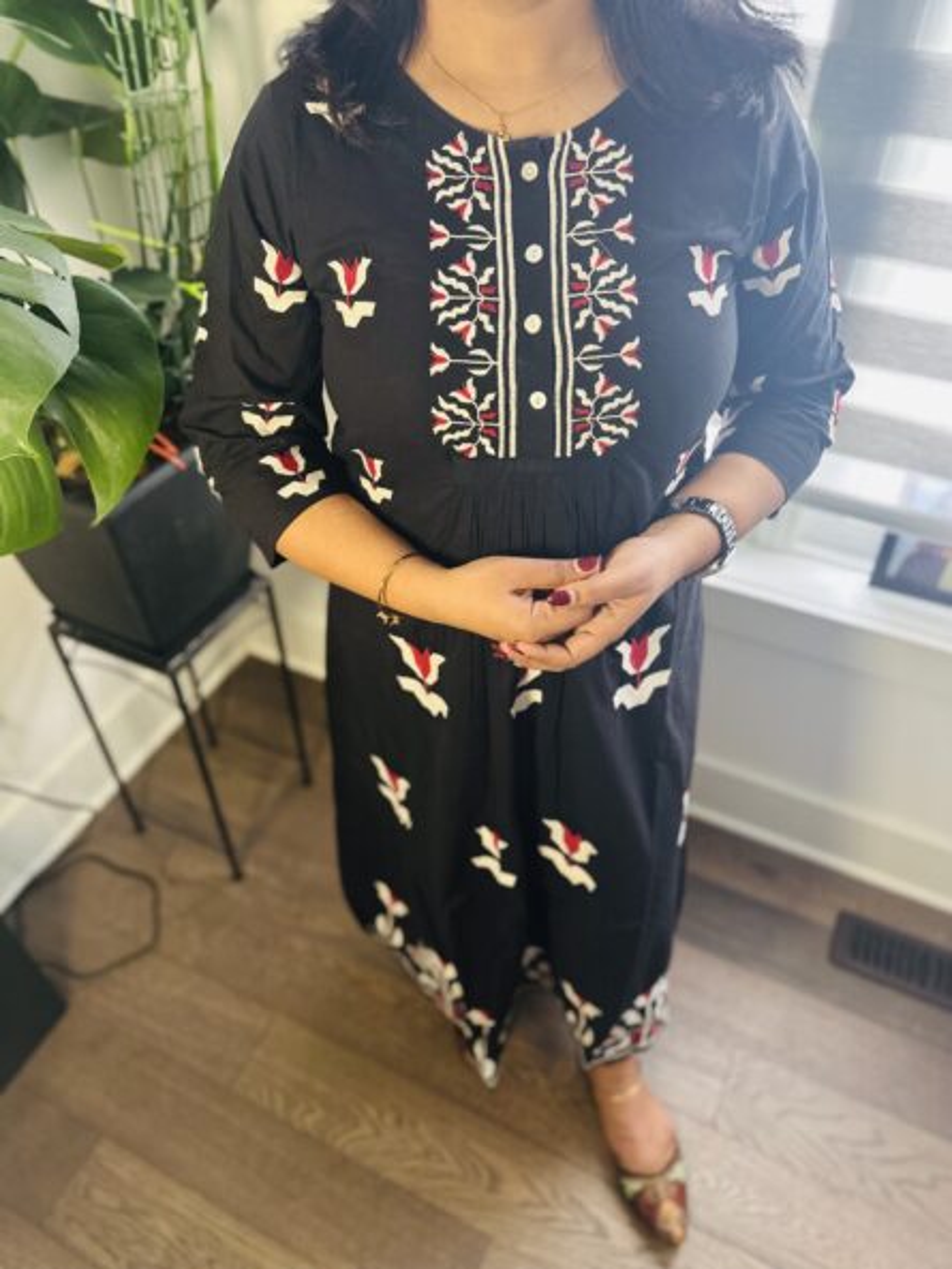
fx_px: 880
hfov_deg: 56.8
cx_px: 476
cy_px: 634
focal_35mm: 24
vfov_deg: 71.6
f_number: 1.78
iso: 250
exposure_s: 1/76
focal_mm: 6.86
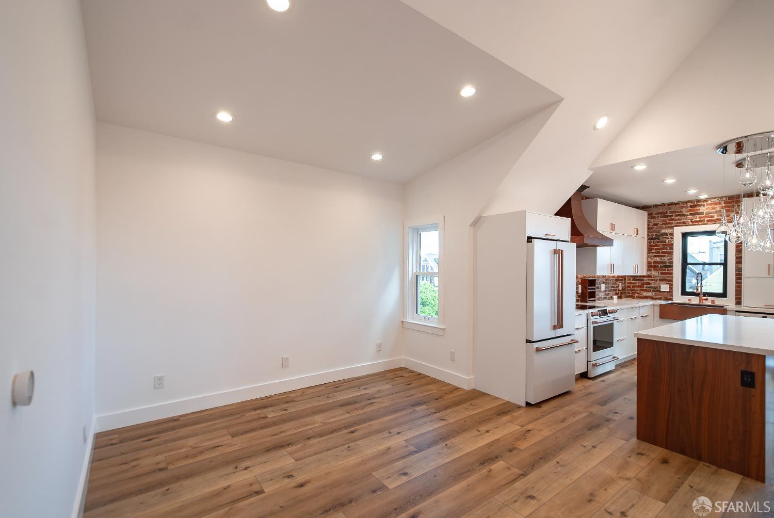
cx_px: 387
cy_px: 259
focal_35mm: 15
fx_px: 323
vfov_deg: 77.5
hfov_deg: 100.3
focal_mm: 10
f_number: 4.5
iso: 400
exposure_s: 1/640
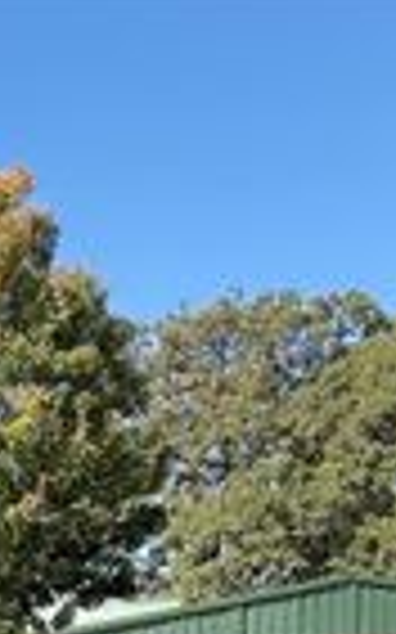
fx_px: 1694
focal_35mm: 98
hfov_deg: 12.4
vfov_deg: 19.5
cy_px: 830
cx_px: -279
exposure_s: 1/2075
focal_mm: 5.96
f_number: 1.6
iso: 50
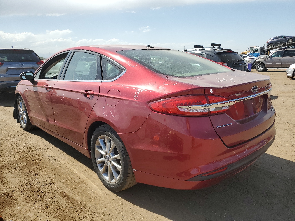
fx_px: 222
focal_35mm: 26
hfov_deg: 67.3
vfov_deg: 53.1
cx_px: 148
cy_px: 110
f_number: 1.5
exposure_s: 1/3333
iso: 50
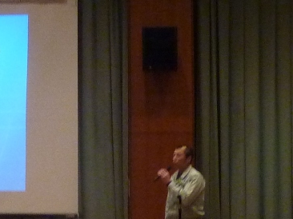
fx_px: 592
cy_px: 179
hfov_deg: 25.8
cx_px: -24
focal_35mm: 70
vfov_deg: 20.7
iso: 400
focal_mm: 4.1
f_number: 3.3
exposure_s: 1/10
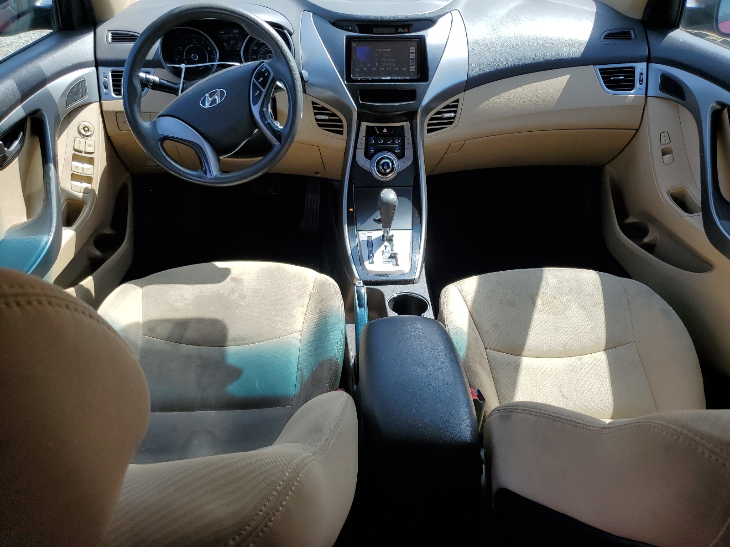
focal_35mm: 26
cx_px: 365
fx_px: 548
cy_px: 274
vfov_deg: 53.1
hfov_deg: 67.3
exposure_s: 1/769
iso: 50
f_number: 1.5
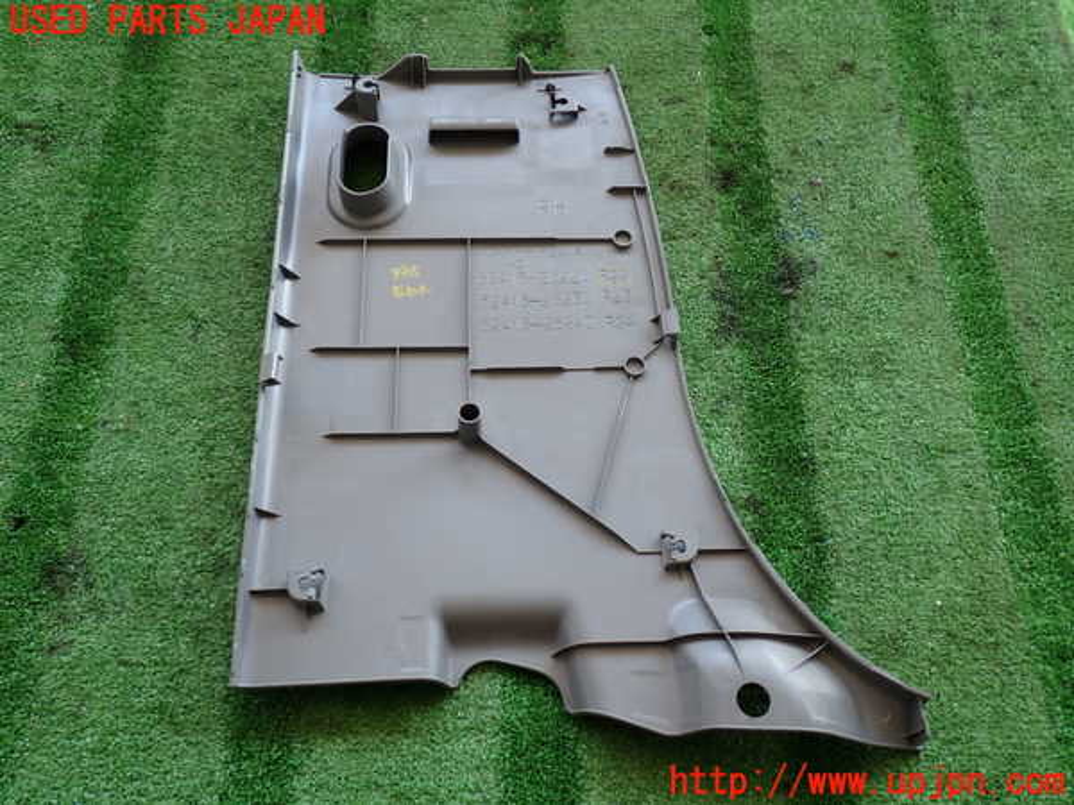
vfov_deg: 44.2
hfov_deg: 56.8
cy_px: 402
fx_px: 993
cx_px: 537
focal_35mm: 32
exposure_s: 1/60
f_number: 2.4
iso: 125
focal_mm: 5.79
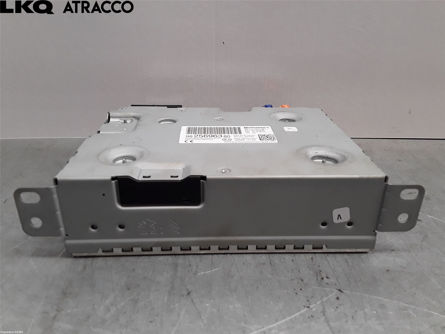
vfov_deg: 49.7
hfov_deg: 63.4
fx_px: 360
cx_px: 222
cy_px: 167
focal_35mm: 28
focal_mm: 2.91
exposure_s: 1/100
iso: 50
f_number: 1.9
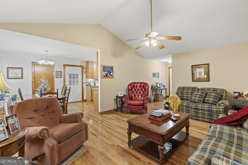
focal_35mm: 16
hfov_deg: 96.7
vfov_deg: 73.7
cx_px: 124
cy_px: 82
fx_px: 110
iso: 200
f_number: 7.1
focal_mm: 16
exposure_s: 3.2
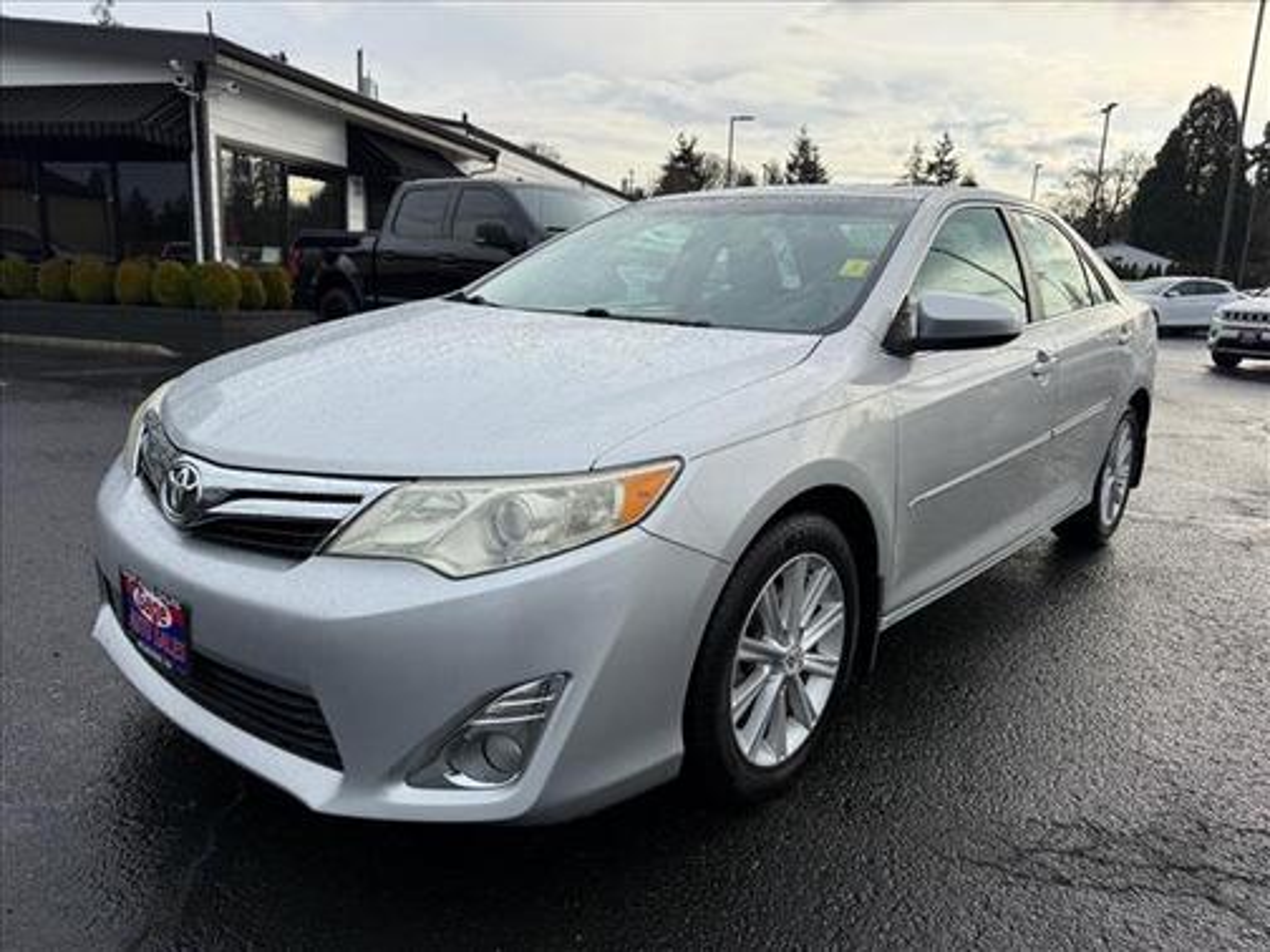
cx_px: 635
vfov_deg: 56.8
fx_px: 881
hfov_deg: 71.6
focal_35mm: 24
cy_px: 476
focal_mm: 6.76
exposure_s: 1/3279
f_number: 1.78
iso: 80
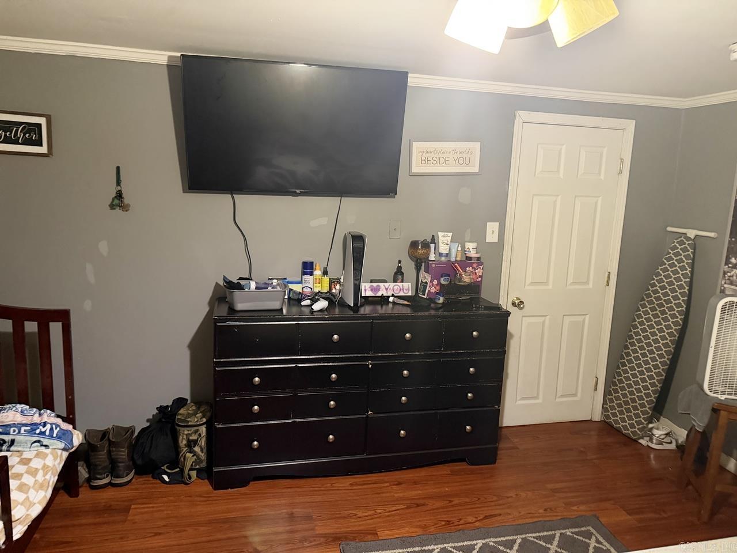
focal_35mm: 24
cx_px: 368
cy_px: 276
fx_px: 511
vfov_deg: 56.8
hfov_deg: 71.6
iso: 1000
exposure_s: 1/30
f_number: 1.78
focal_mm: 6.76
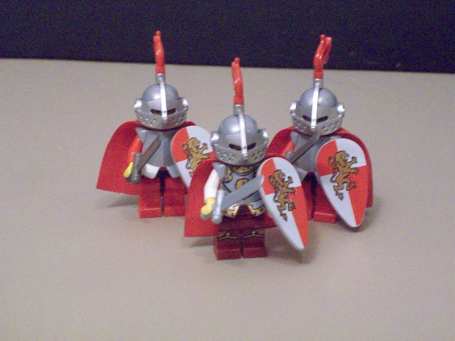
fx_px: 1209
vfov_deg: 16.1
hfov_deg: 21.3
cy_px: 170
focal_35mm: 92
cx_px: 228
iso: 800
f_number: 4.7
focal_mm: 15.3
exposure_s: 1/17
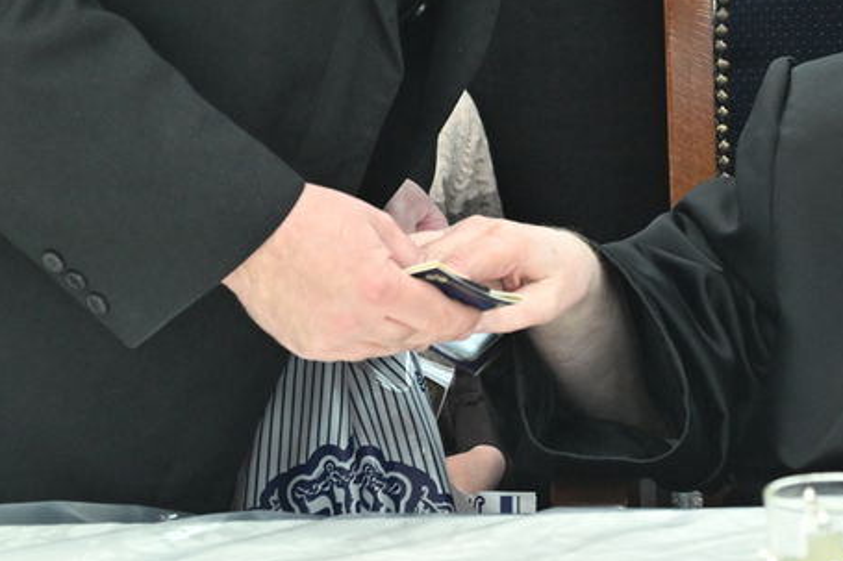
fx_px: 4752
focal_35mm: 203
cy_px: -3
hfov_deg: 10.1
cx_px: 700
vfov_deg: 6.7
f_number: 5
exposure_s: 1/200
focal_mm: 66
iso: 1600
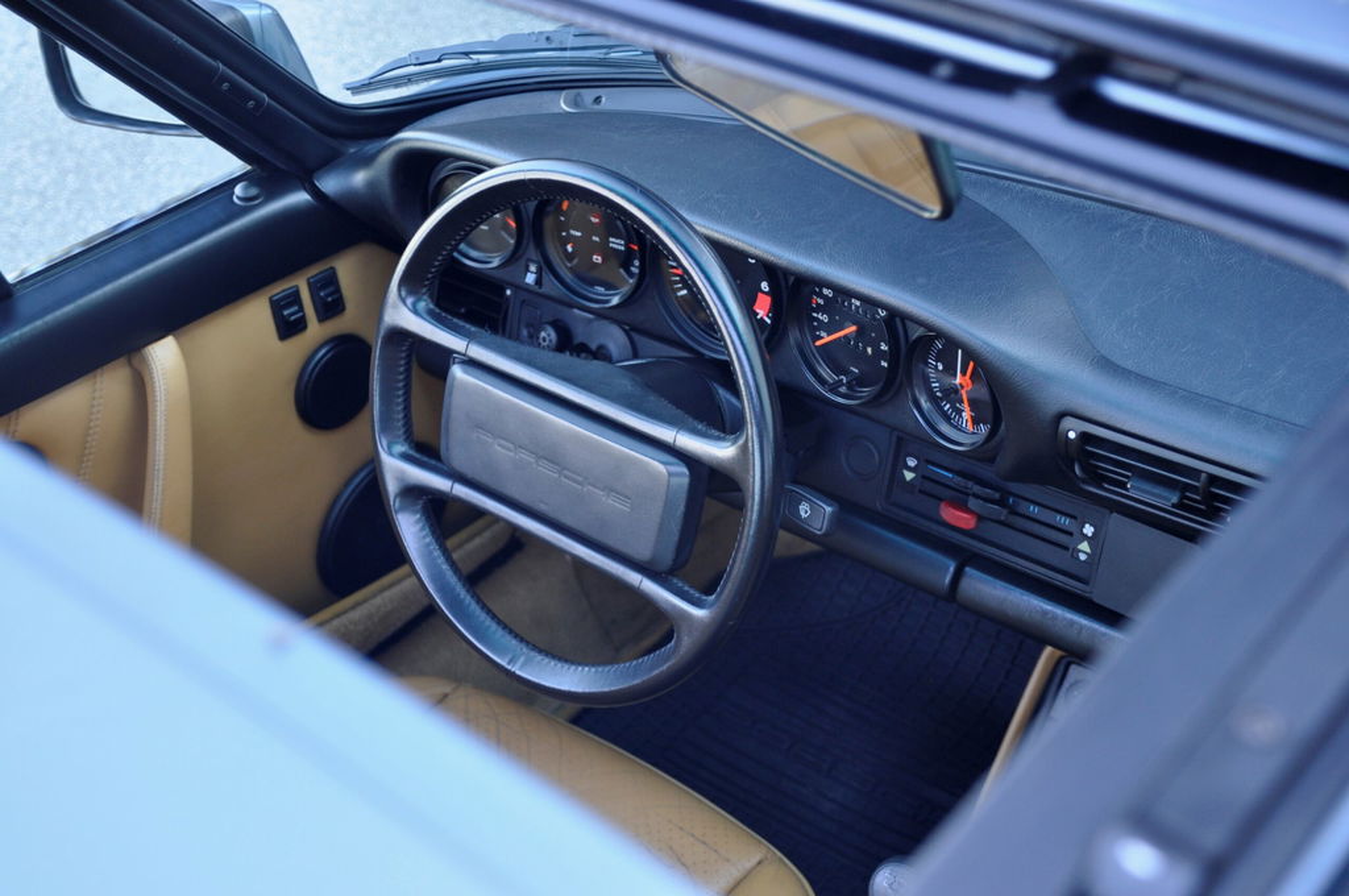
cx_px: 674
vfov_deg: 28.0
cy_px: 448
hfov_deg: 41.2
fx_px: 1796
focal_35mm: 48
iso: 500
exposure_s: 1/40
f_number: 4
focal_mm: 32
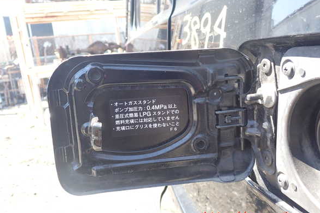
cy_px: 102
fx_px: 284
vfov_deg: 41.1
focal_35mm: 32
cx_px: 164
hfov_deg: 58.7
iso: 100
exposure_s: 1/60
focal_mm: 5.4
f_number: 3.2
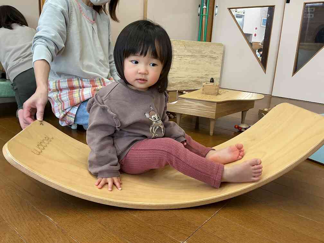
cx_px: 162
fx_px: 271
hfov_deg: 61.7
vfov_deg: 48.2
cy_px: 122
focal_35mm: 29
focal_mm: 3
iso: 64
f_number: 1.8
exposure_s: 1/60
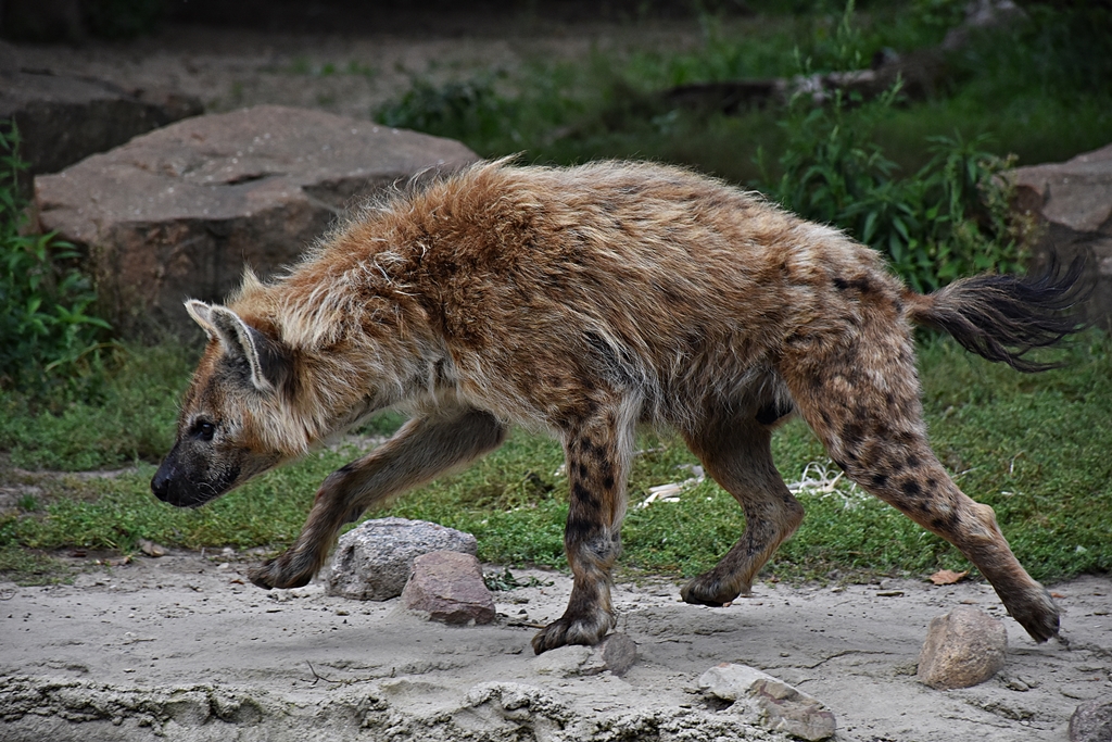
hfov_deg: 9.8
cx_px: 556
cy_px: 371
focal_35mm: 210
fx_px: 6487
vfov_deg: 6.5
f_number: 5.6
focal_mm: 140
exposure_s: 1/500
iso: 800
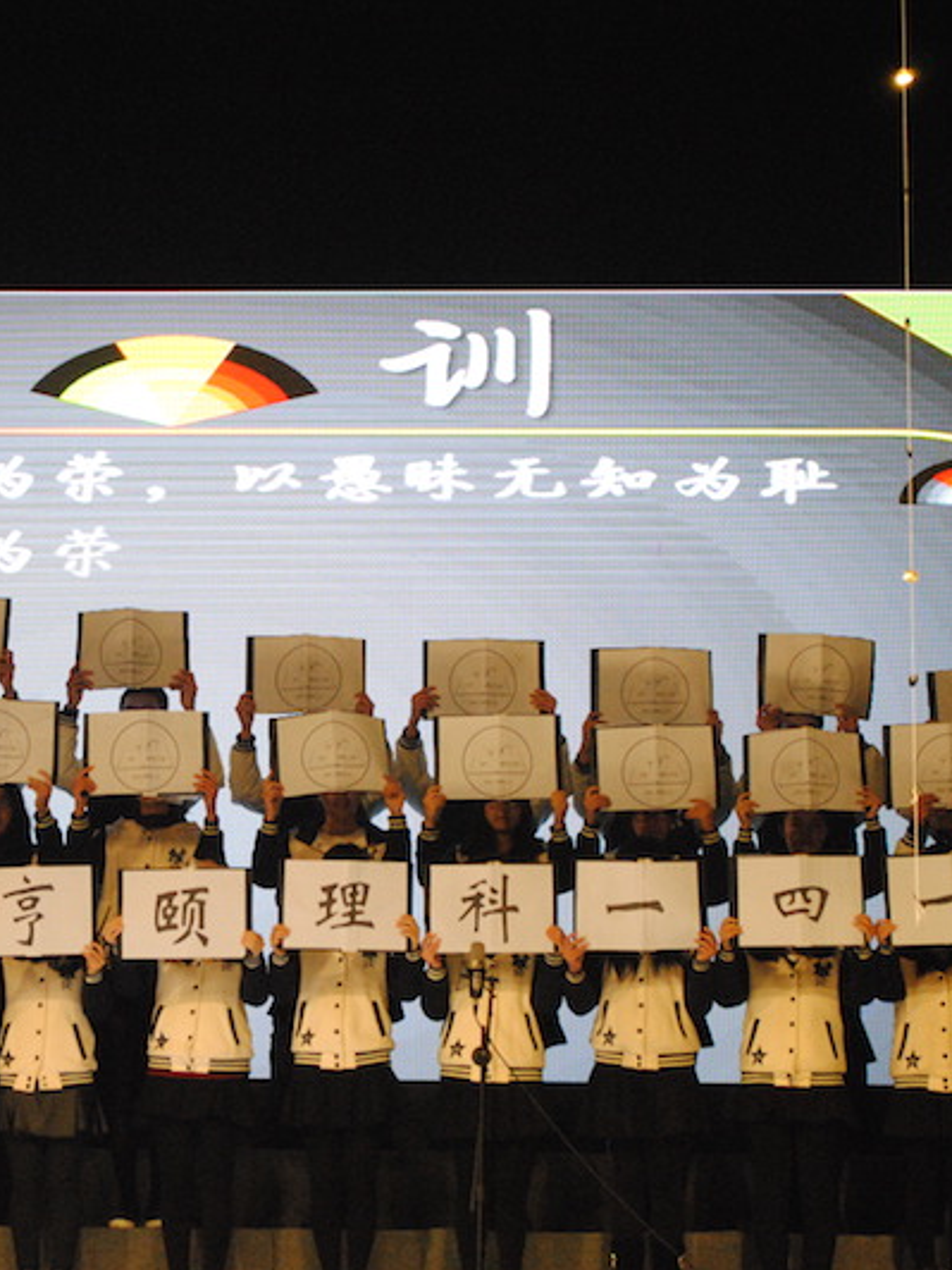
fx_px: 3667
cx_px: 255
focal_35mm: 100
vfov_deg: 19.6
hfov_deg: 14.7
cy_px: 637
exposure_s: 1/60
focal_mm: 46
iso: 1600
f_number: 5.3
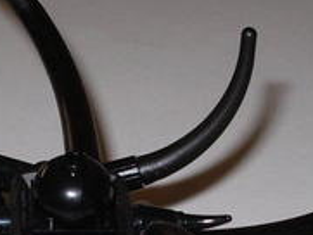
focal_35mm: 134
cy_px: 245
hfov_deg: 14.7
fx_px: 1212
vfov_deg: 11.0
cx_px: 85
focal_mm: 5.8
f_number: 4.8
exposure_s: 1/60
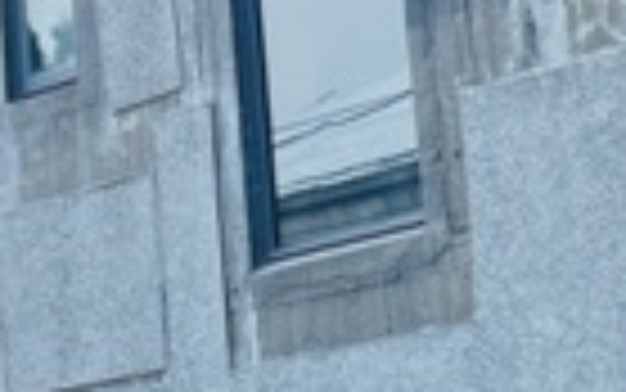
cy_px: 162
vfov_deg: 8.3
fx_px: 2714
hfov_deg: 12.5
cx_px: 964
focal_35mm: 159
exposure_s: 1/718
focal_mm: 5.7
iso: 50
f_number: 1.5
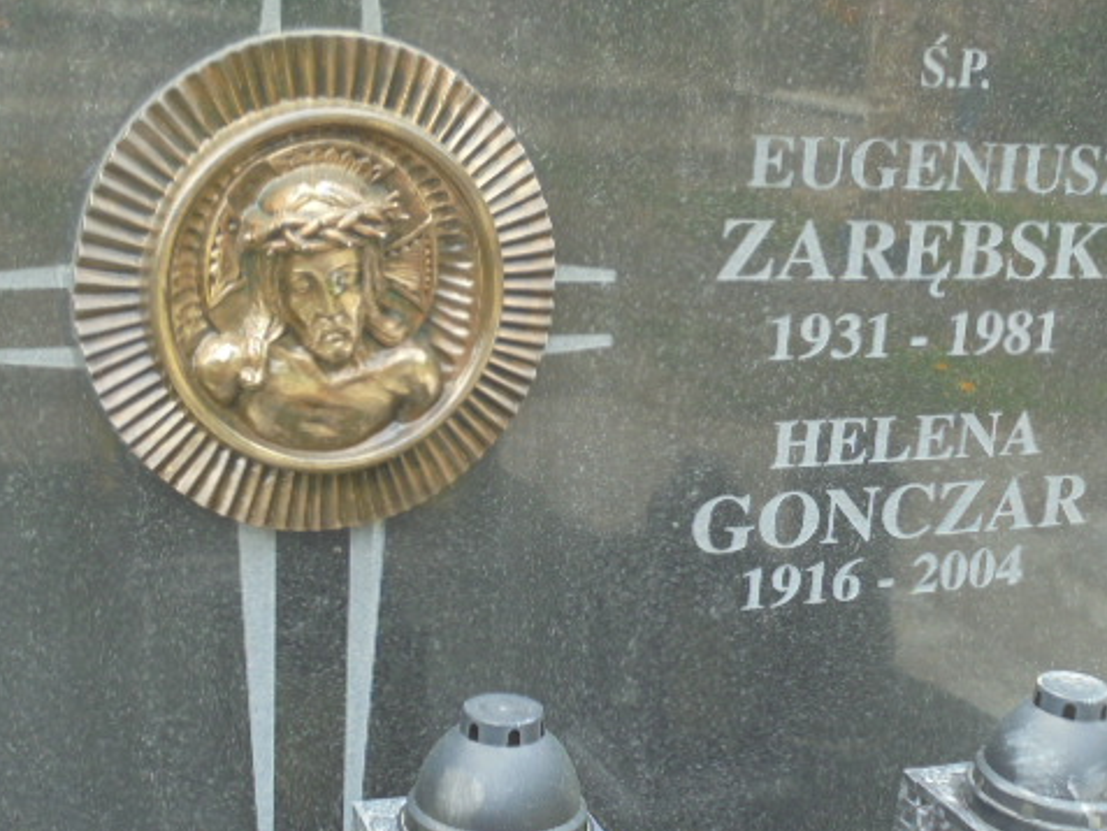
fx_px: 1631
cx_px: 569
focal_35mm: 51
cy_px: 494
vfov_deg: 28.5
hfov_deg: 37.5
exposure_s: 1/80
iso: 100
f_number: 4.2
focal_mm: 6.9
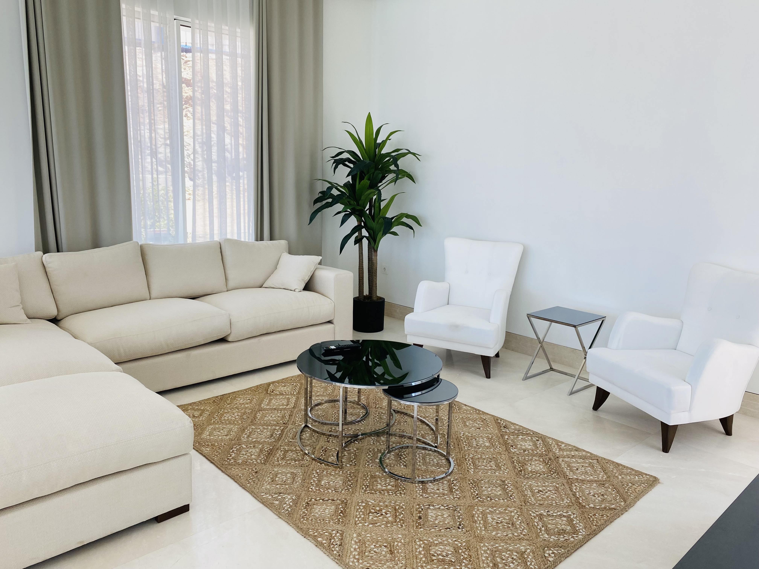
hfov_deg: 67.3
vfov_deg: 53.1
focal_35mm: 26
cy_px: 284
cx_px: 380
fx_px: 570
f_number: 1.8
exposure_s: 1/195
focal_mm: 4.25
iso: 32
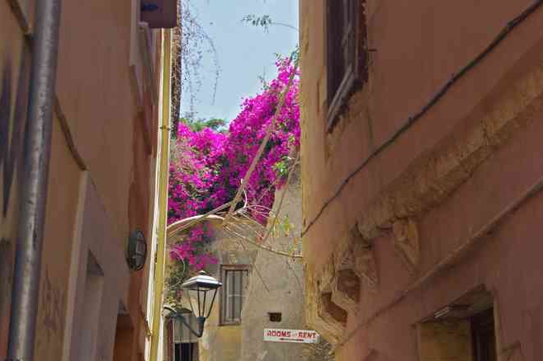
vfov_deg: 16.7
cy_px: 359
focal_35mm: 80
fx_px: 1202
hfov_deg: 25.4
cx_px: 273
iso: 200
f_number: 5.6
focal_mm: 35
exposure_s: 1/160
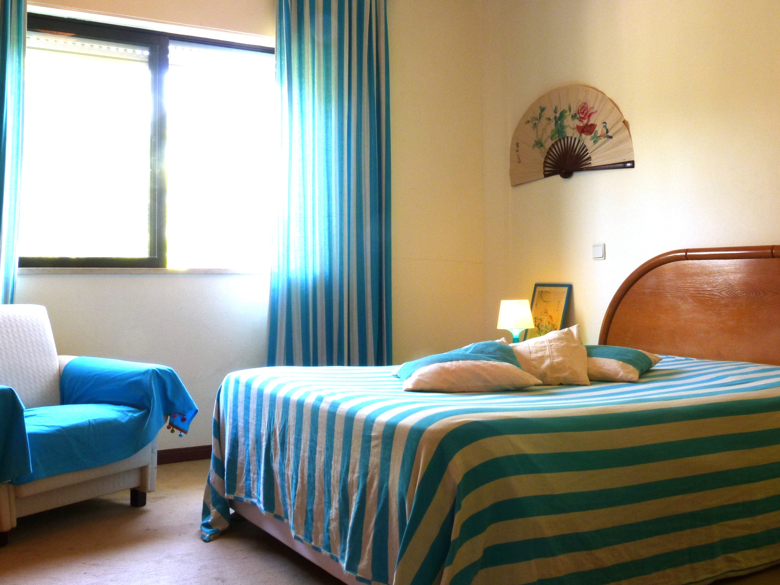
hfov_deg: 51.3
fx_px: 811
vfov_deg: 39.7
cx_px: 378
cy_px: 277
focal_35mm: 36
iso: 100
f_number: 7.1
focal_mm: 6.2
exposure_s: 1/5
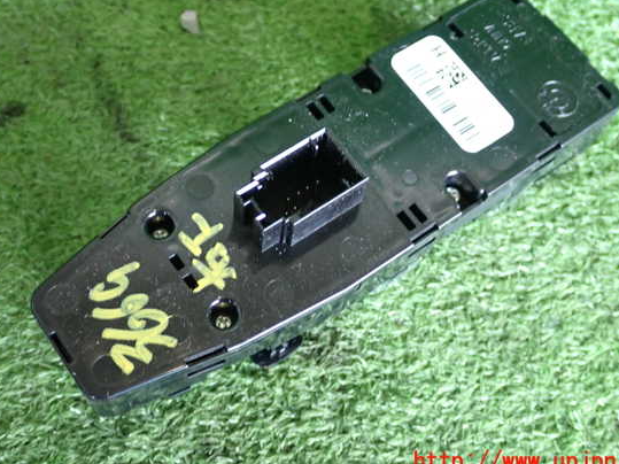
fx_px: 876
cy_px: 218
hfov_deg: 38.9
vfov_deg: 29.7
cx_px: 328
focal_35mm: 49
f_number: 2.9
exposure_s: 1/40
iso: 400
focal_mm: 7.84
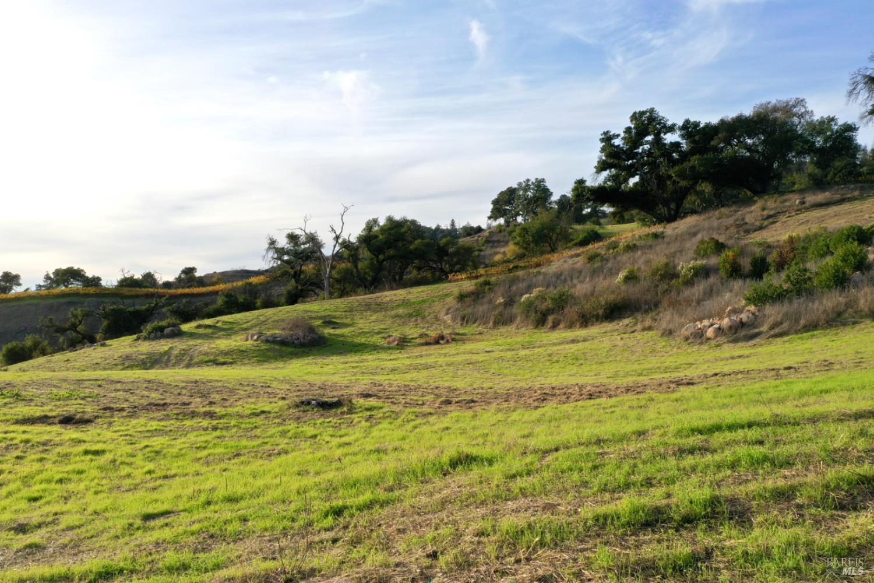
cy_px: 292
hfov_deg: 65.5
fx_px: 680
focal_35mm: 28
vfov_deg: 46.4
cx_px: 437
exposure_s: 1/200
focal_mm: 10.26
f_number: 6.3
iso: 100
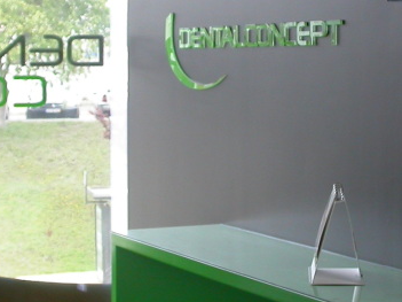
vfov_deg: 13.3
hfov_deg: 17.7
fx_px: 1289
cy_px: 110
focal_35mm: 111
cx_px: 242
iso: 100
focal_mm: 7.85
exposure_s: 1/37
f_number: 2.6
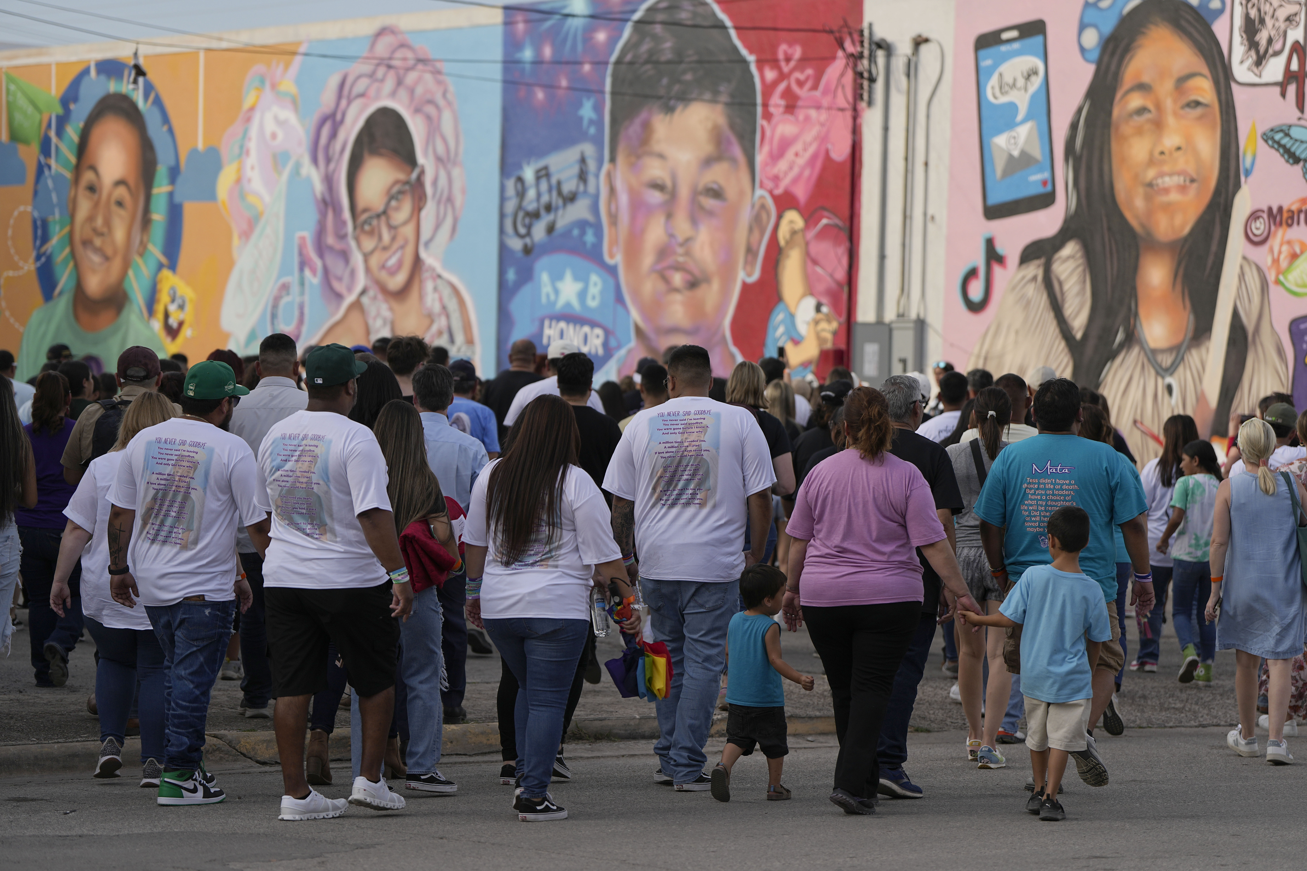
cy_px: 436
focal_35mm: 110
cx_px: 654
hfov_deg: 18.6
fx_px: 3993
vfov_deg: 12.5
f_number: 2.8
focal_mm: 110
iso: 160
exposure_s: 1/2500
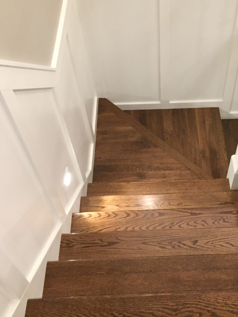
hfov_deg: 33.3
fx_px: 394
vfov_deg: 43.6
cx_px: 160
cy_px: 127
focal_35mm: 43
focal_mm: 4.15
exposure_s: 1/15
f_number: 2.2
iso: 250
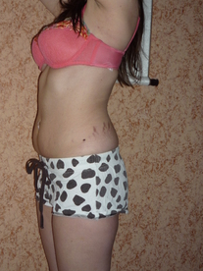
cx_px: 61
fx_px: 383
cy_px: 136
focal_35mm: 49
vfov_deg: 38.9
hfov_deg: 29.4
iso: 100
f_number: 3.3
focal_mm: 5.2
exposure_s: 1/30
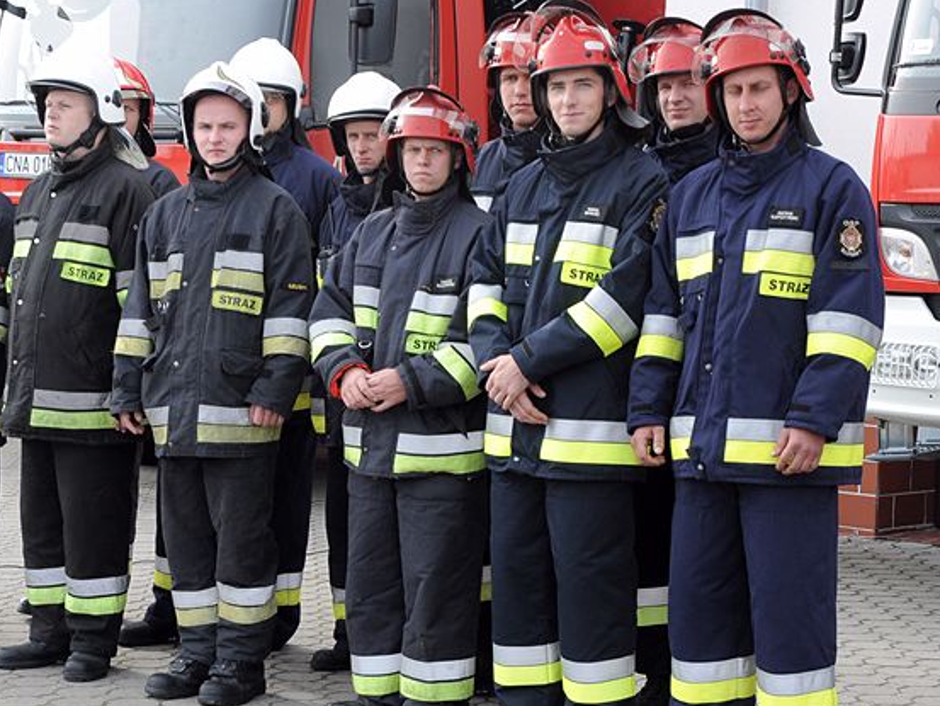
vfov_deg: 15.9
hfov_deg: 21.0
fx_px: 2526
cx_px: 306
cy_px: 365
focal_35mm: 93
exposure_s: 1/250
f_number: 8
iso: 500
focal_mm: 42
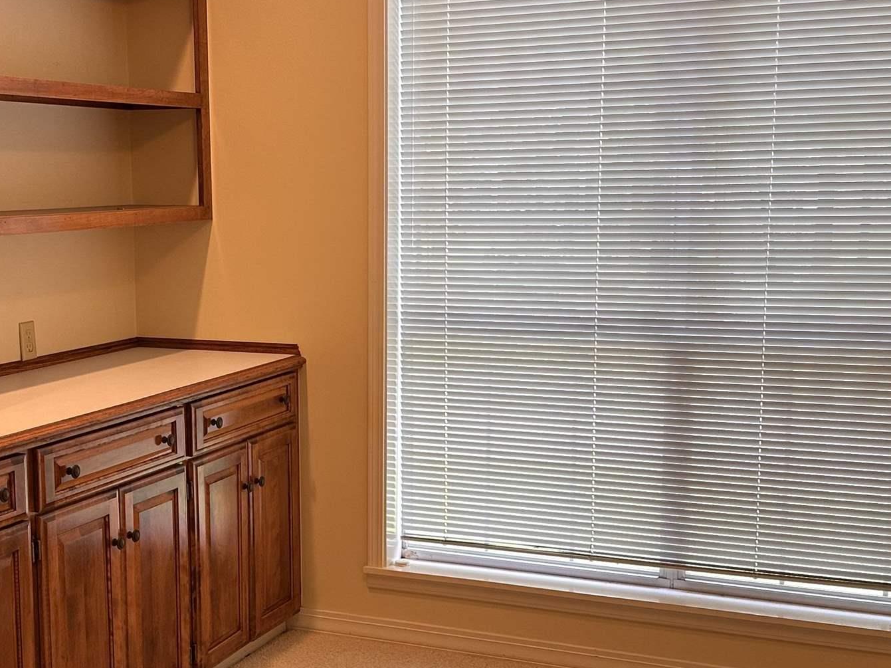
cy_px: 407
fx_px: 1415
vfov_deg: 26.5
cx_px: 314
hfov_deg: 34.7
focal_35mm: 55
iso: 125
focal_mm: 6.86
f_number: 1.78
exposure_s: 1/60
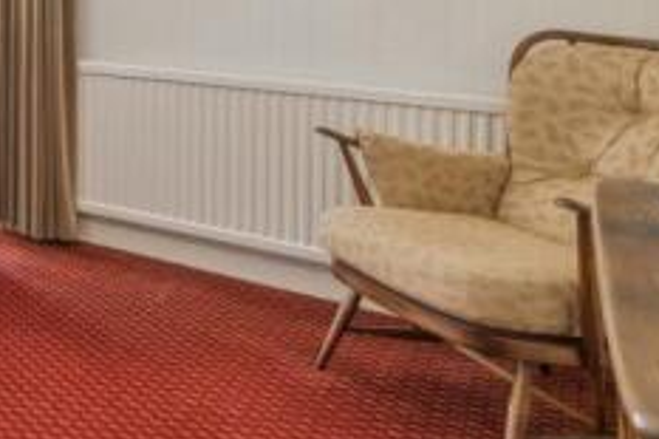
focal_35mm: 45
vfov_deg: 27.4
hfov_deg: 31.3
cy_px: -41
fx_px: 823
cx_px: -238
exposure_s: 1/8
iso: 640
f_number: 10
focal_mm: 16
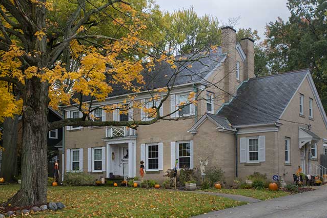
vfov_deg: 33.4
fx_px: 363
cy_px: 112
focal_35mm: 40
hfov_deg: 48.5
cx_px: 171
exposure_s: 1/125
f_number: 8
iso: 320
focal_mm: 34
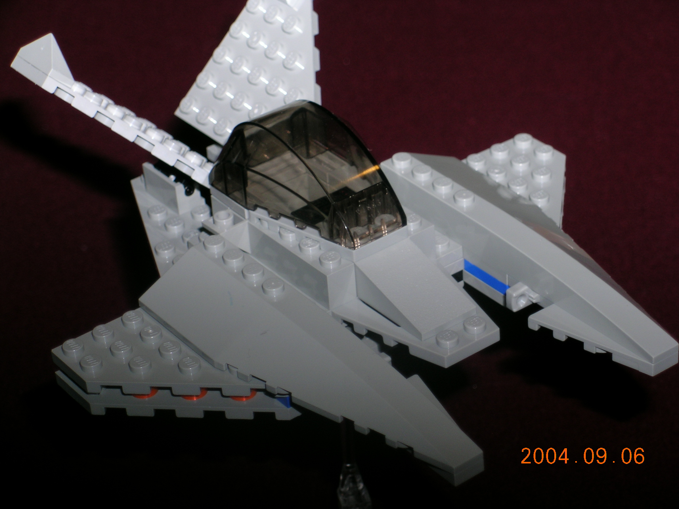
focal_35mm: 108
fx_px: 2118
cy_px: 254
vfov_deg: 13.7
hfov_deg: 18.2
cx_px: 340
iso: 50
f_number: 4.5
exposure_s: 1/121
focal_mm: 22.5
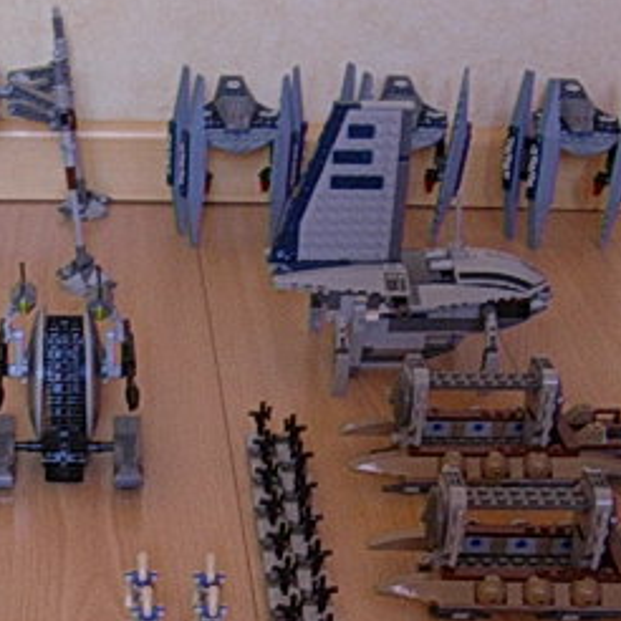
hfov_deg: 19.9
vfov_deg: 20.3
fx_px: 1725
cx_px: 35
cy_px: 444
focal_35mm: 85
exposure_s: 1/10.6
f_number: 2.7
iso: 70
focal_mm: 5.6
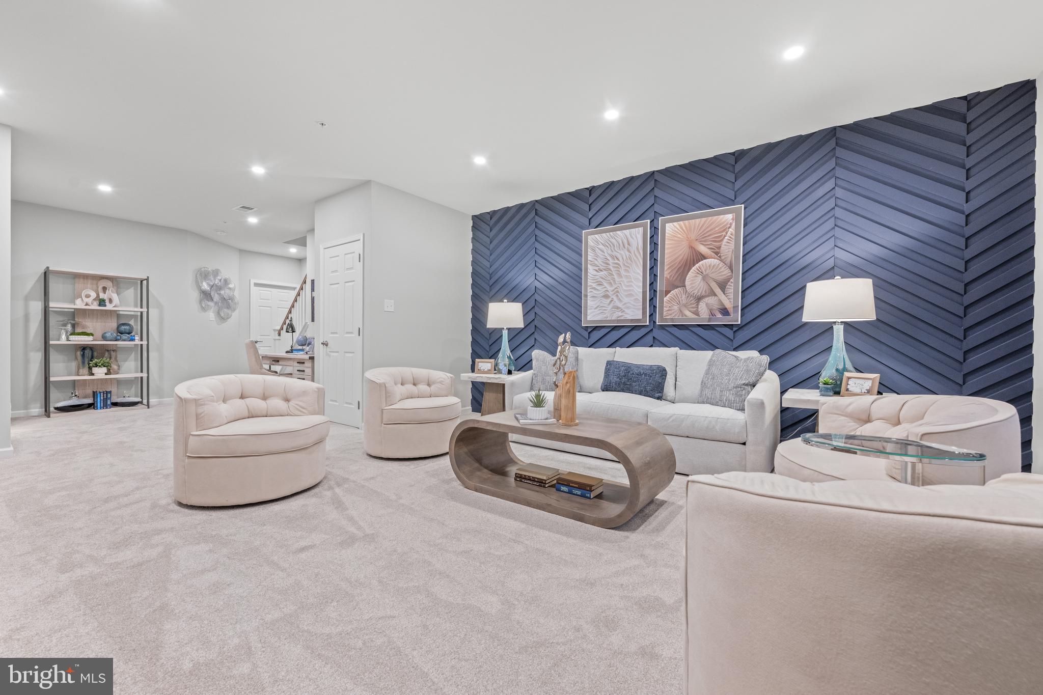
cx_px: 522
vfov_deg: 81.2
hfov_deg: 104.3
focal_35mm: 14
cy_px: 348
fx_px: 406
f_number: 7.1
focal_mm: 14
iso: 1000
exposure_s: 1/5
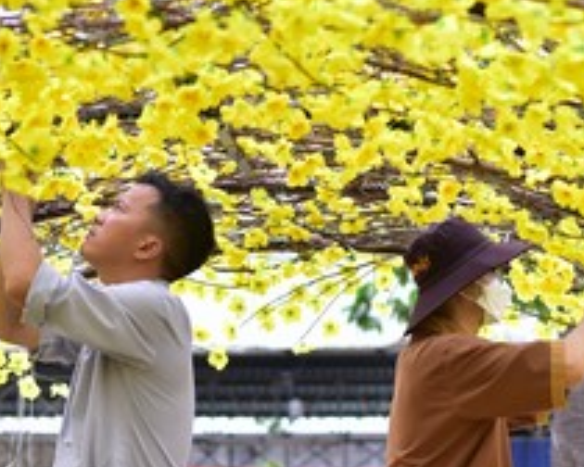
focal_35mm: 145
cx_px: 192
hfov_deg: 13.3
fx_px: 2506
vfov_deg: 10.6
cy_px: 197
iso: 100
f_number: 2.5
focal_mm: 50
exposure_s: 1/250
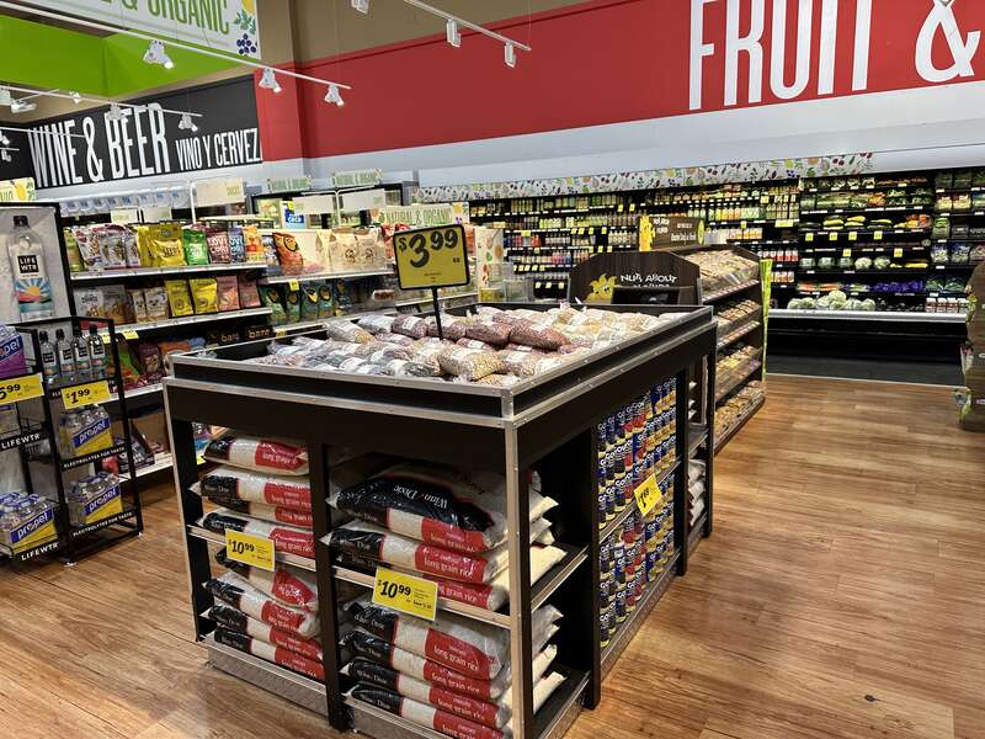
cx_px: 492
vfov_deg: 56.8
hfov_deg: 71.6
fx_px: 683
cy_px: 370
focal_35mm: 24
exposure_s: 1/120
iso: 125
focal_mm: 6.86
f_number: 1.78
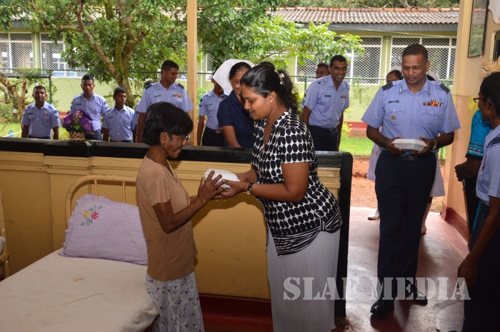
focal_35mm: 38
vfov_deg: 35.4
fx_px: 520
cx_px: 250
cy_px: 166
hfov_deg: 51.3
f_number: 6.3
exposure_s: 1/125
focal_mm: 25
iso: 400
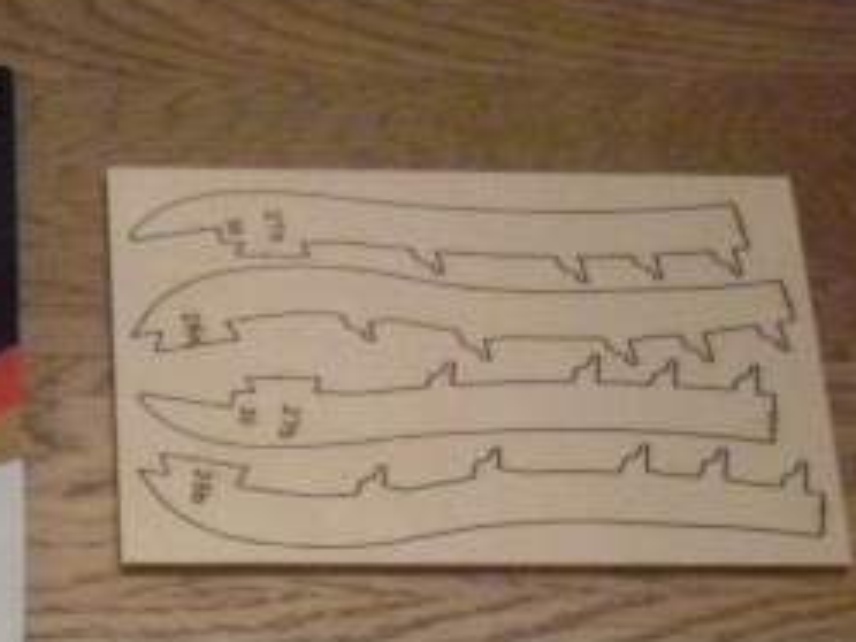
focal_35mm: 98
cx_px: -48
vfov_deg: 14.7
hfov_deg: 19.3
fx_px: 2423
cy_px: 721
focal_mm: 6.2
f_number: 2.8
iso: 800
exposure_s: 1/125
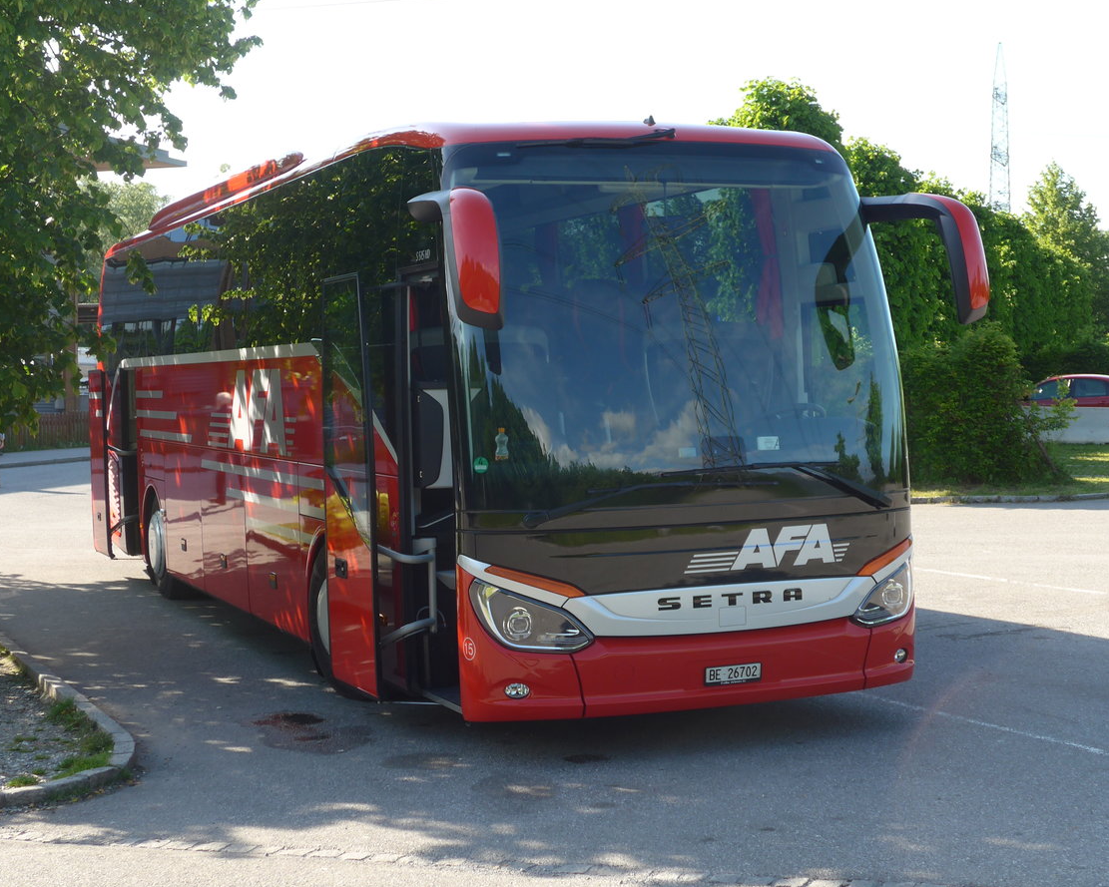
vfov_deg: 26.2
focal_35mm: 58
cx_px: 544
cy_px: 445
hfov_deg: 32.5
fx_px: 1904
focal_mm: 11.3
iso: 80
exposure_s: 1/320
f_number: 3.4
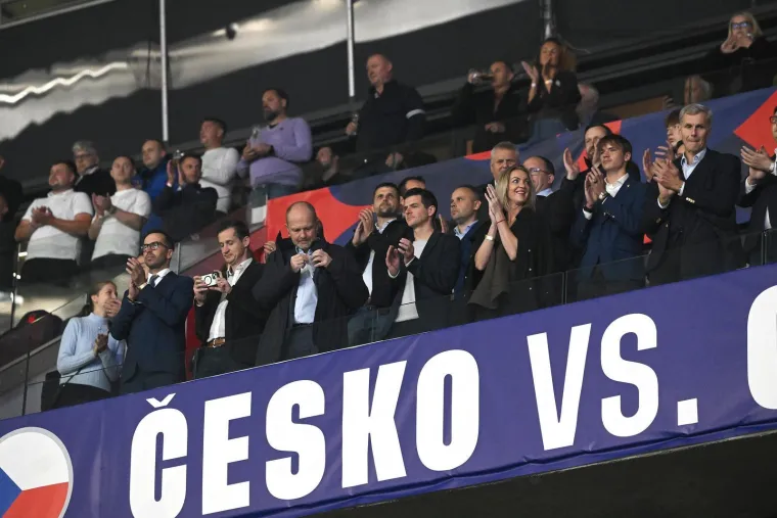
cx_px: 388
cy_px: 259
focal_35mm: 200
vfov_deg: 6.9
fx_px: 4317
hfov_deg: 10.3
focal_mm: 200
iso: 6400
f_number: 4
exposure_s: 1/1250
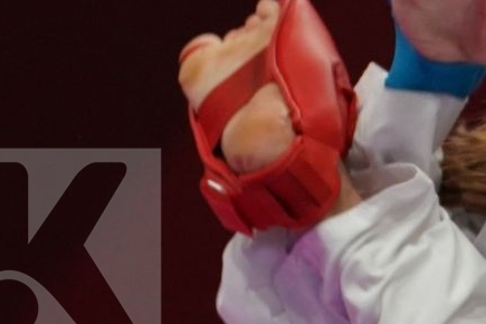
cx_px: 436
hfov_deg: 1.2
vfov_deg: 0.8
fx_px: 23461
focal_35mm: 1738
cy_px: 250
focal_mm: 280
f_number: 4
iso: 2000
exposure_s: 1/1000
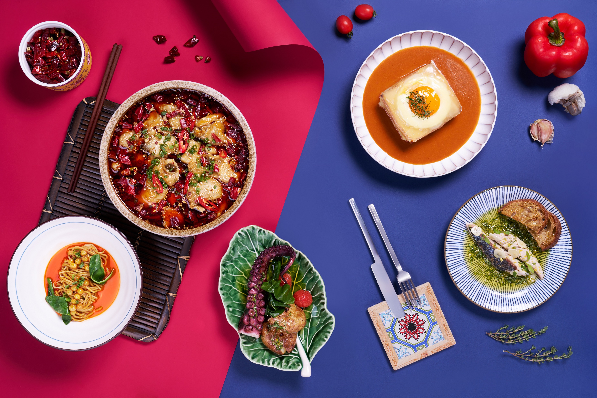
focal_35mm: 53
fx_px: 879
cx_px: 298
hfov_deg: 37.5
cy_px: 199
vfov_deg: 25.5
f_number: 11
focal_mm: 53
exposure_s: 1/250
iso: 100
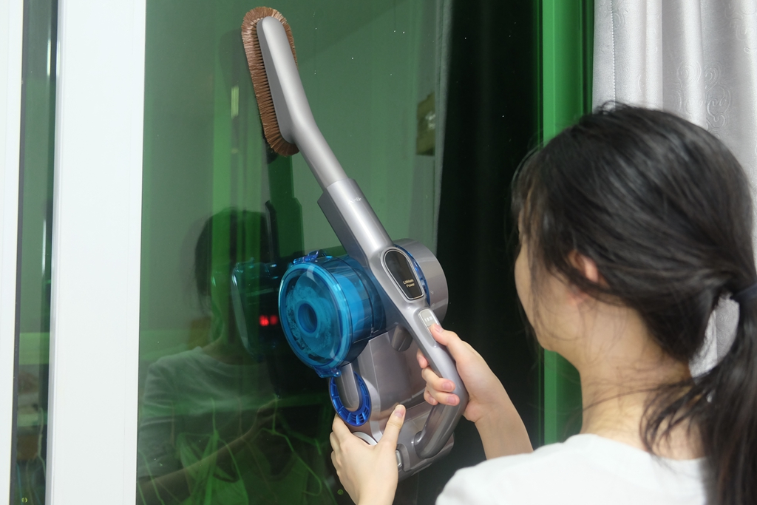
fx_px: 736
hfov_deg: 54.4
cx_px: 378
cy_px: 252
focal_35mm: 35
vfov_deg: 37.9
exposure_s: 1/34
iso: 800
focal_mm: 23.3
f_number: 3.2
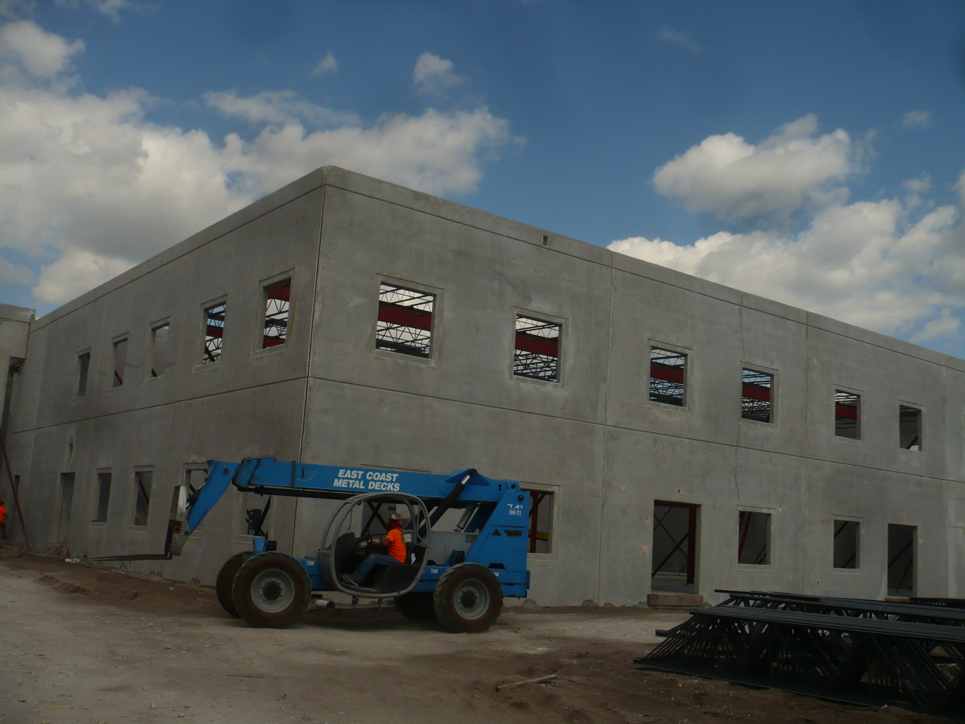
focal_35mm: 35
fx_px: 976
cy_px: 362
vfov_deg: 40.7
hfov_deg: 52.6
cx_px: 482
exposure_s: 1/400
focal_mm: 5.8
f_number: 8
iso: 100
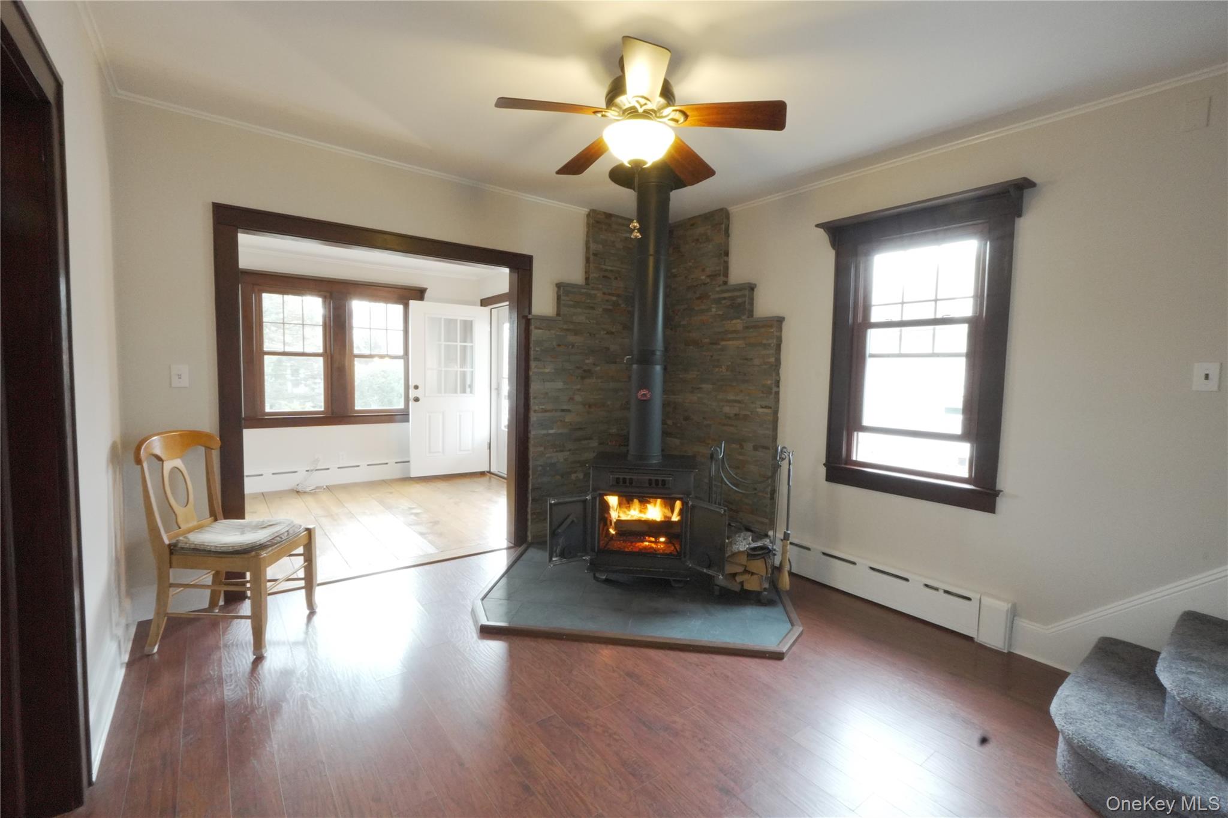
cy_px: 409
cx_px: 614
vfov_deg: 74.6
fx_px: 537
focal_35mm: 16
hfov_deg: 97.6
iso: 3200
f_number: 22
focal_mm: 10.5
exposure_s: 1/4
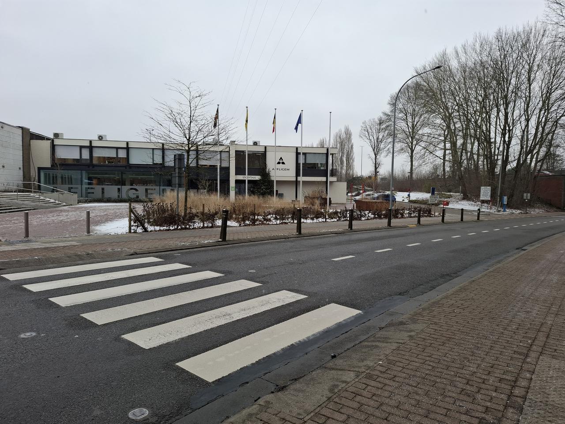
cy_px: 212
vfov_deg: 58.9
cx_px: 282
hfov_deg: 73.9
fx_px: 375
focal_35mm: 23
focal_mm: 5.54
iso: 50
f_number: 1.8
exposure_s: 1/273
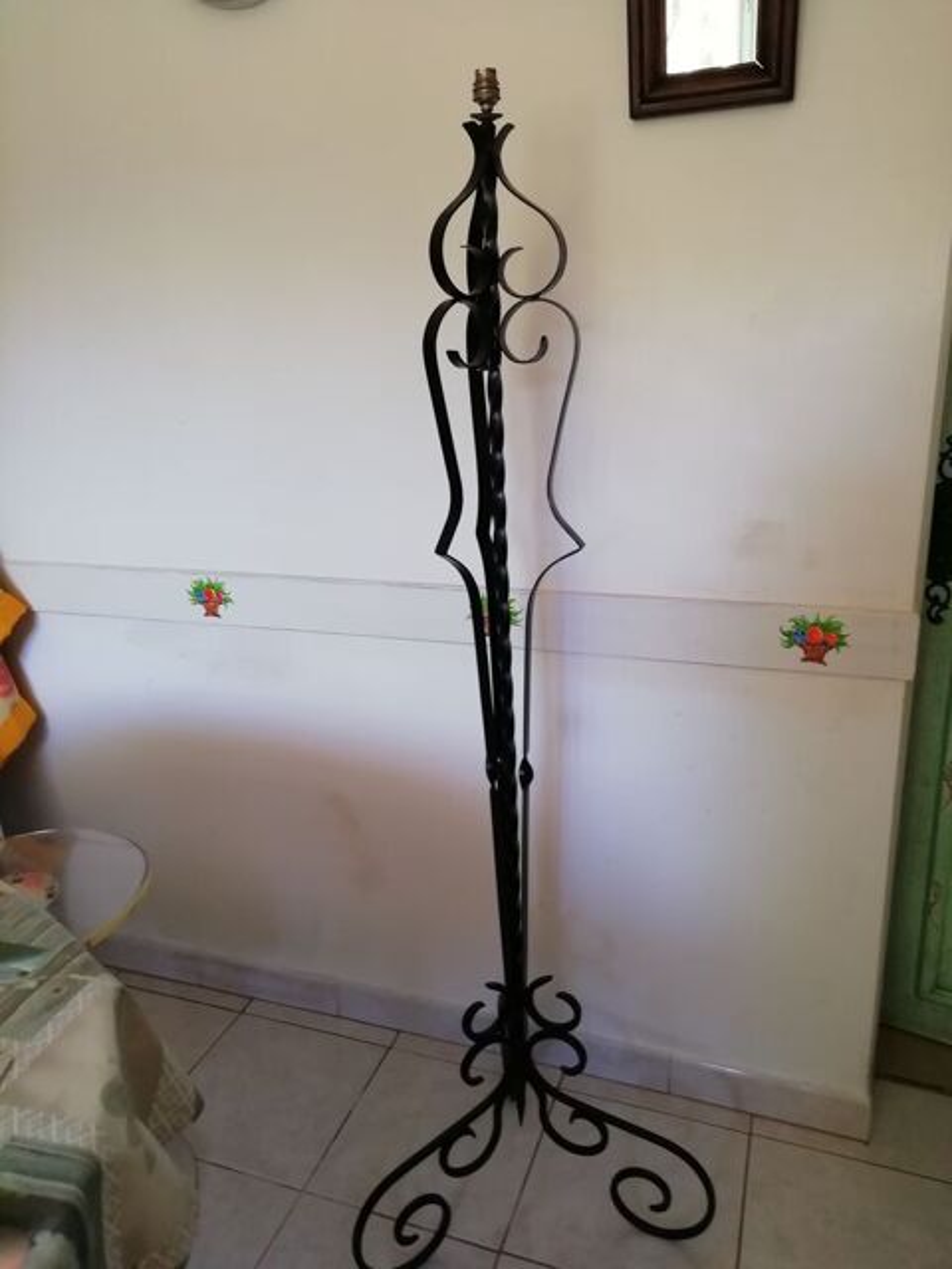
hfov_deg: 53.1
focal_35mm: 26
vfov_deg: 67.3
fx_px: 953
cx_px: 476
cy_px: 634
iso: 125
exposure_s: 1/33.3
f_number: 2.2
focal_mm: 3.21
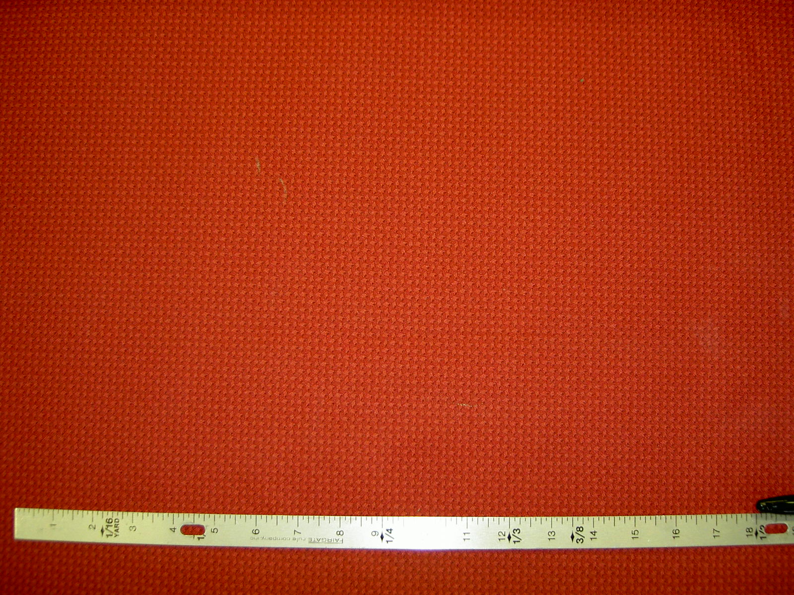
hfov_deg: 47.9
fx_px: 895
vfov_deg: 36.8
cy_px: 298
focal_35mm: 39
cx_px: 397
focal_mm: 8
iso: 100
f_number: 2.8
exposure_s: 1/59.5
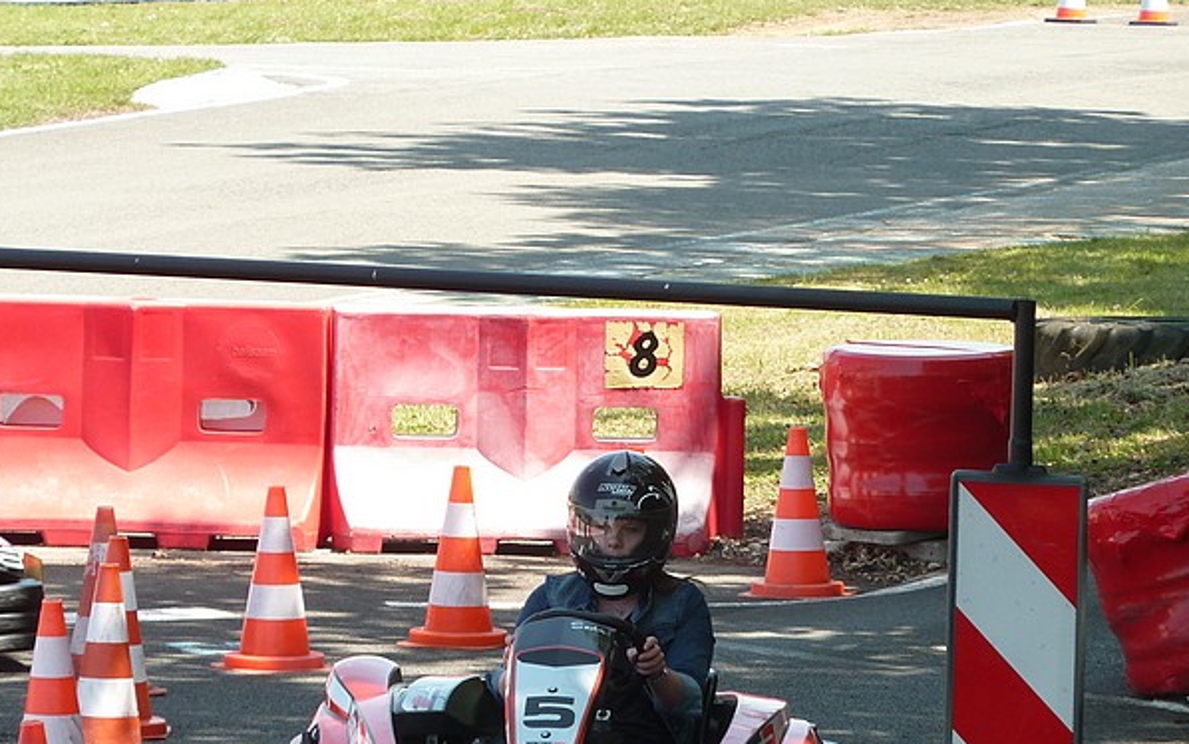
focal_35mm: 343
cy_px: 551
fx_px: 11117
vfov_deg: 3.8
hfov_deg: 6.1
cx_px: 608
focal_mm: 39.7
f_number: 4.7
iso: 80
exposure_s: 1/125
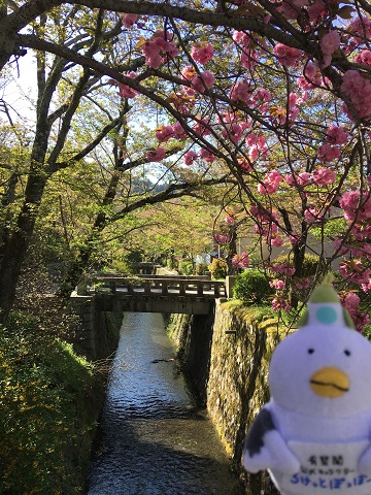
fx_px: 414
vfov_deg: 61.7
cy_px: 248
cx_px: 186
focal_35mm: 29
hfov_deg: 48.2
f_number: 2.2
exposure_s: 1/478
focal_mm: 4.15
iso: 25
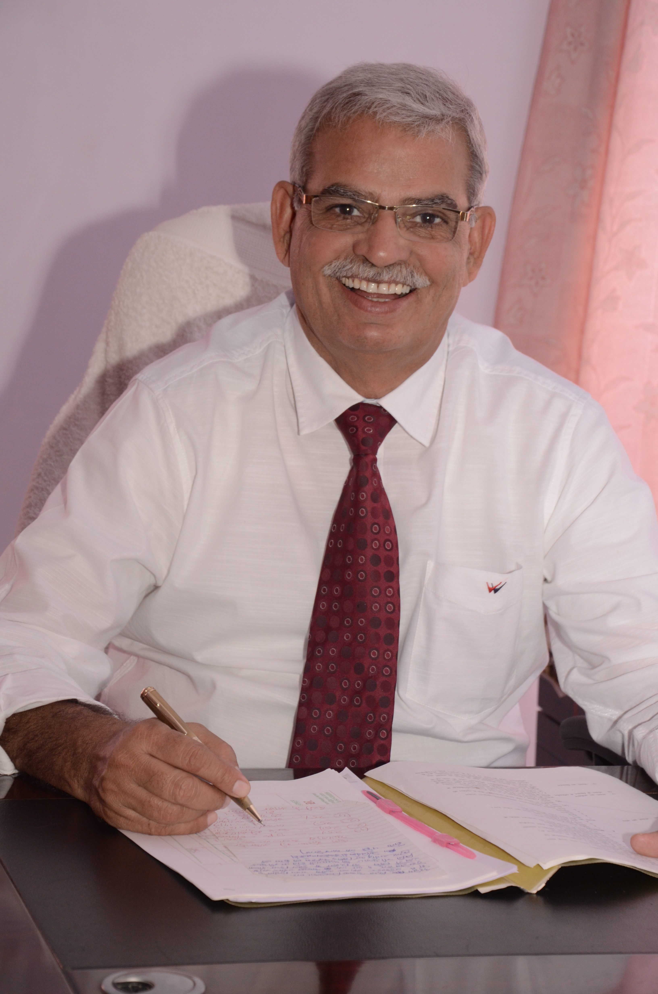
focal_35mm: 99
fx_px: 2726
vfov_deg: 20.7
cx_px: 329
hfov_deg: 13.8
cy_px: 497
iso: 800
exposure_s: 1/125
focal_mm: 66
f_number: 9
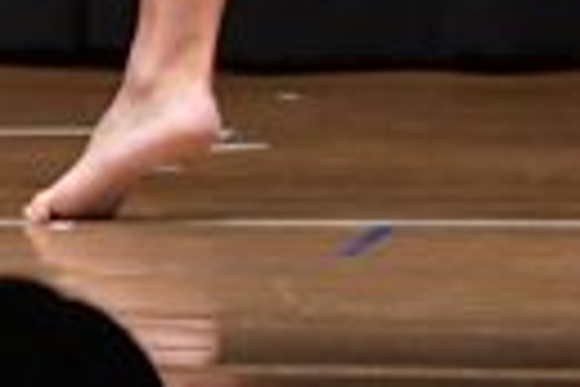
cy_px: -706
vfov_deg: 1.1
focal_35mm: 1302
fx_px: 20975
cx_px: -169
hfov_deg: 1.6
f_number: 5.6
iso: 6400
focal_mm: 145
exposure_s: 1/400
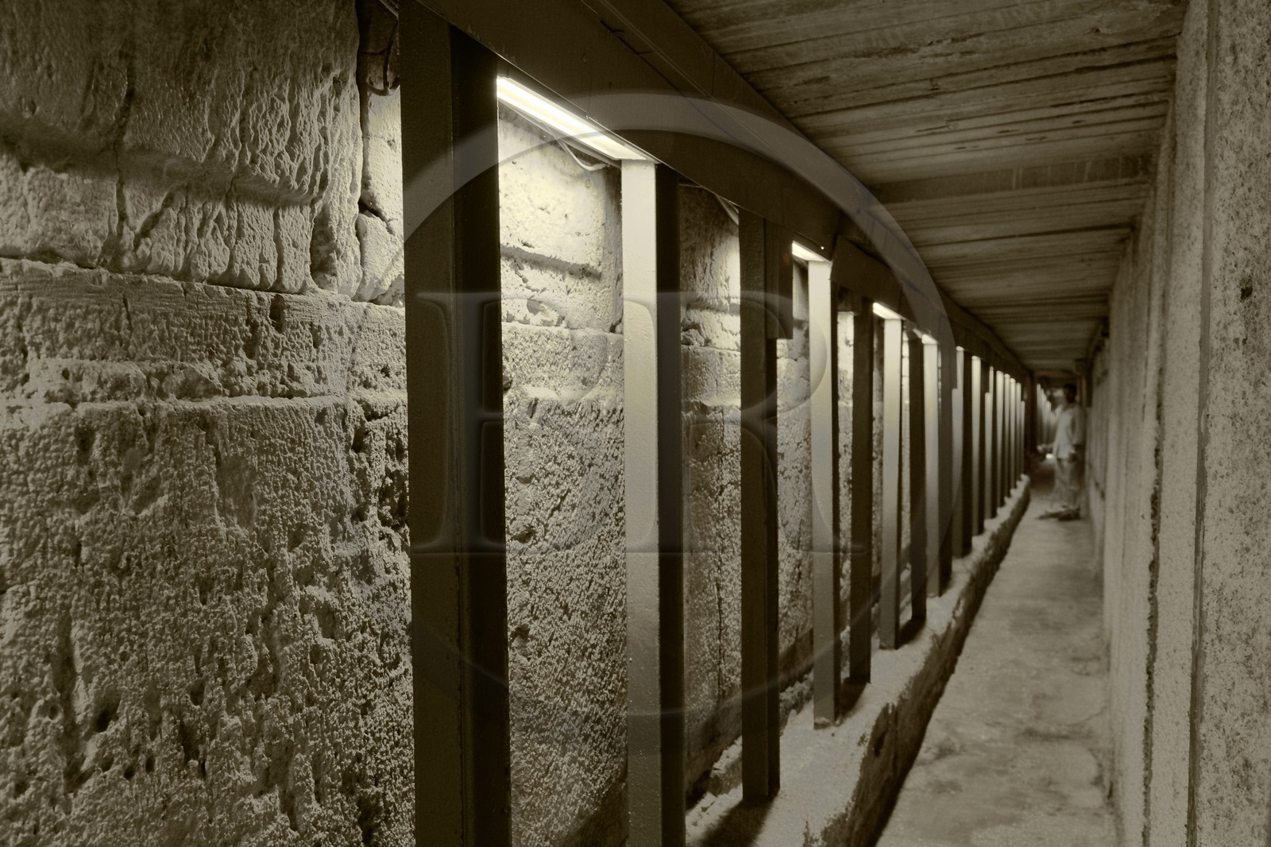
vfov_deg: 41.1
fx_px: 1129
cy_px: 424
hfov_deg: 58.7
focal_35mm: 32
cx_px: 636
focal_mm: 32
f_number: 7.1
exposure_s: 1/2
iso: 1600
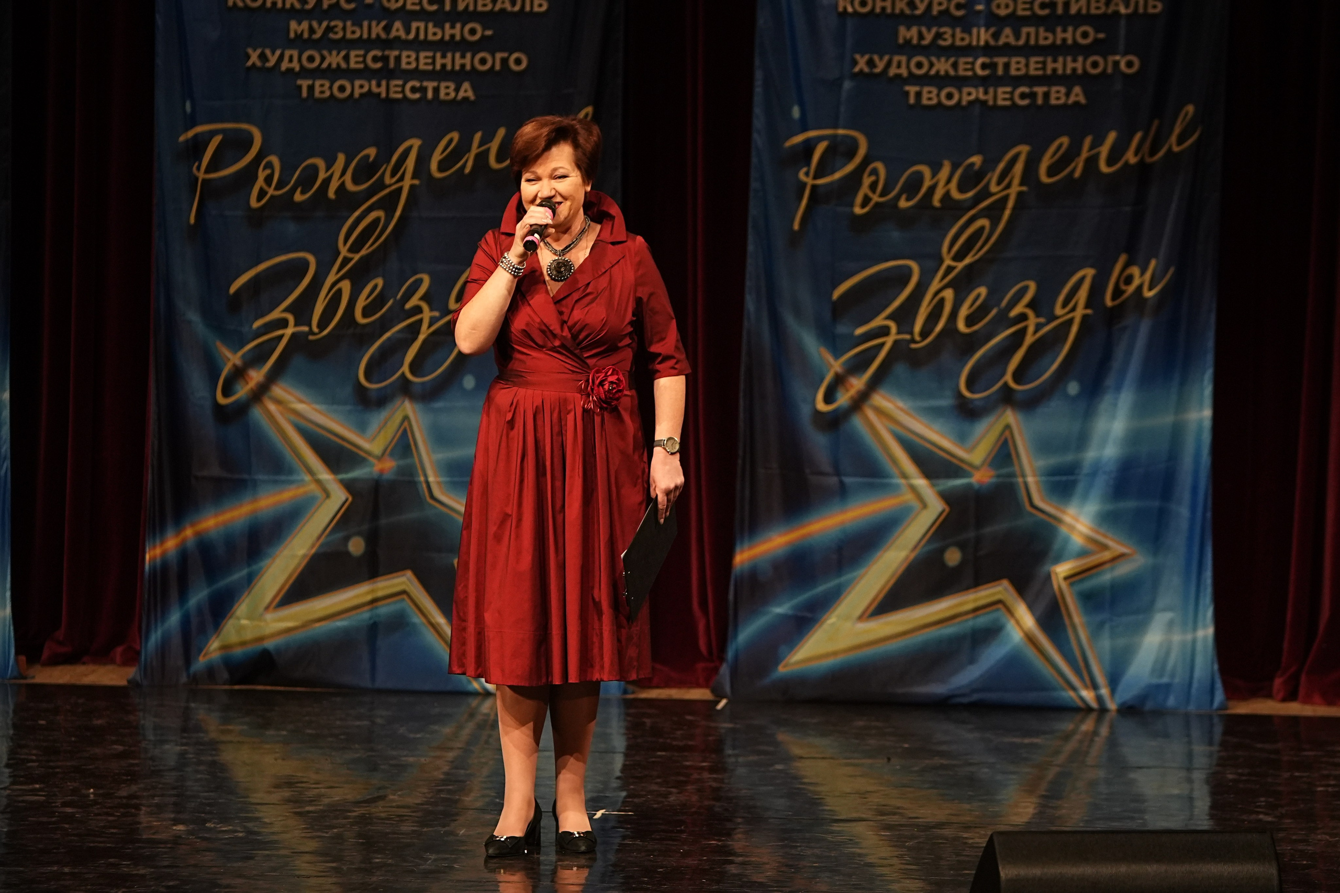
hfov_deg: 10.5
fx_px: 7258
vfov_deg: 7.0
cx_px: 670
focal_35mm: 195
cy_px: 446
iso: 1600
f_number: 2.8
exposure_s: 1/400
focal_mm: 130
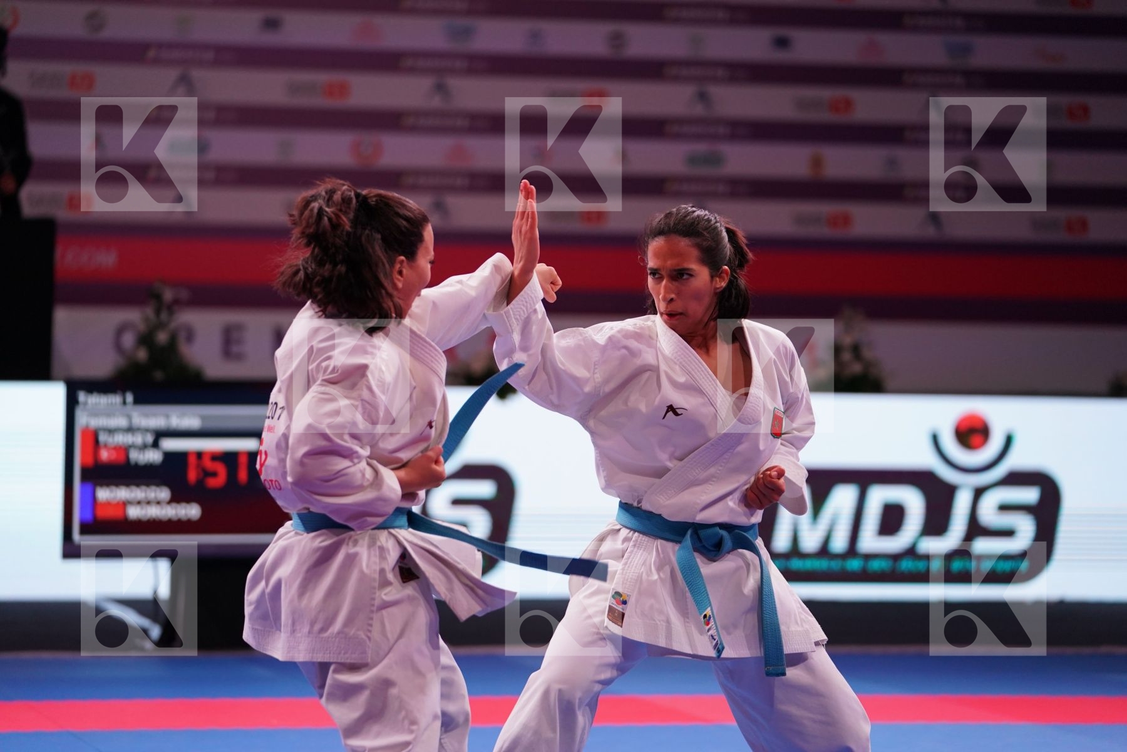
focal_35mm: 127
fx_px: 3975
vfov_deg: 10.8
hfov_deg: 16.1
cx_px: 564
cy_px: 376
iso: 2000
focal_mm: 127
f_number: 2.8
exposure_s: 1/500
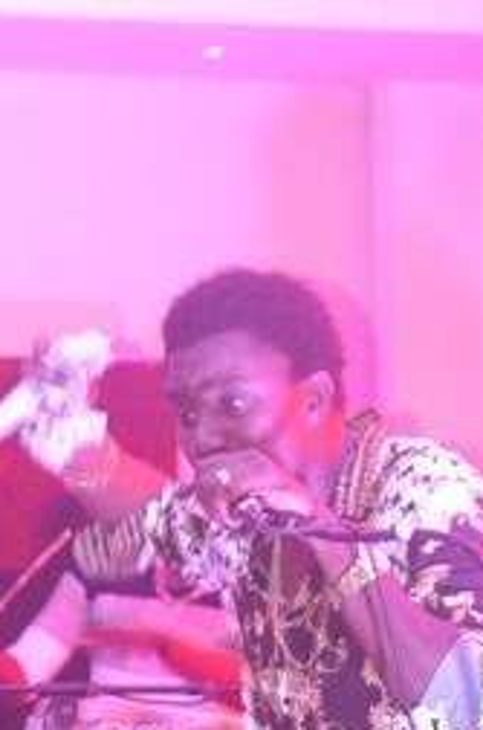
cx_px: -126
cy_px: 826
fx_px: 2970
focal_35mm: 147
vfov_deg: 13.7
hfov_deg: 9.2
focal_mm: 25
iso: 2500
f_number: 4
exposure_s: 1/60
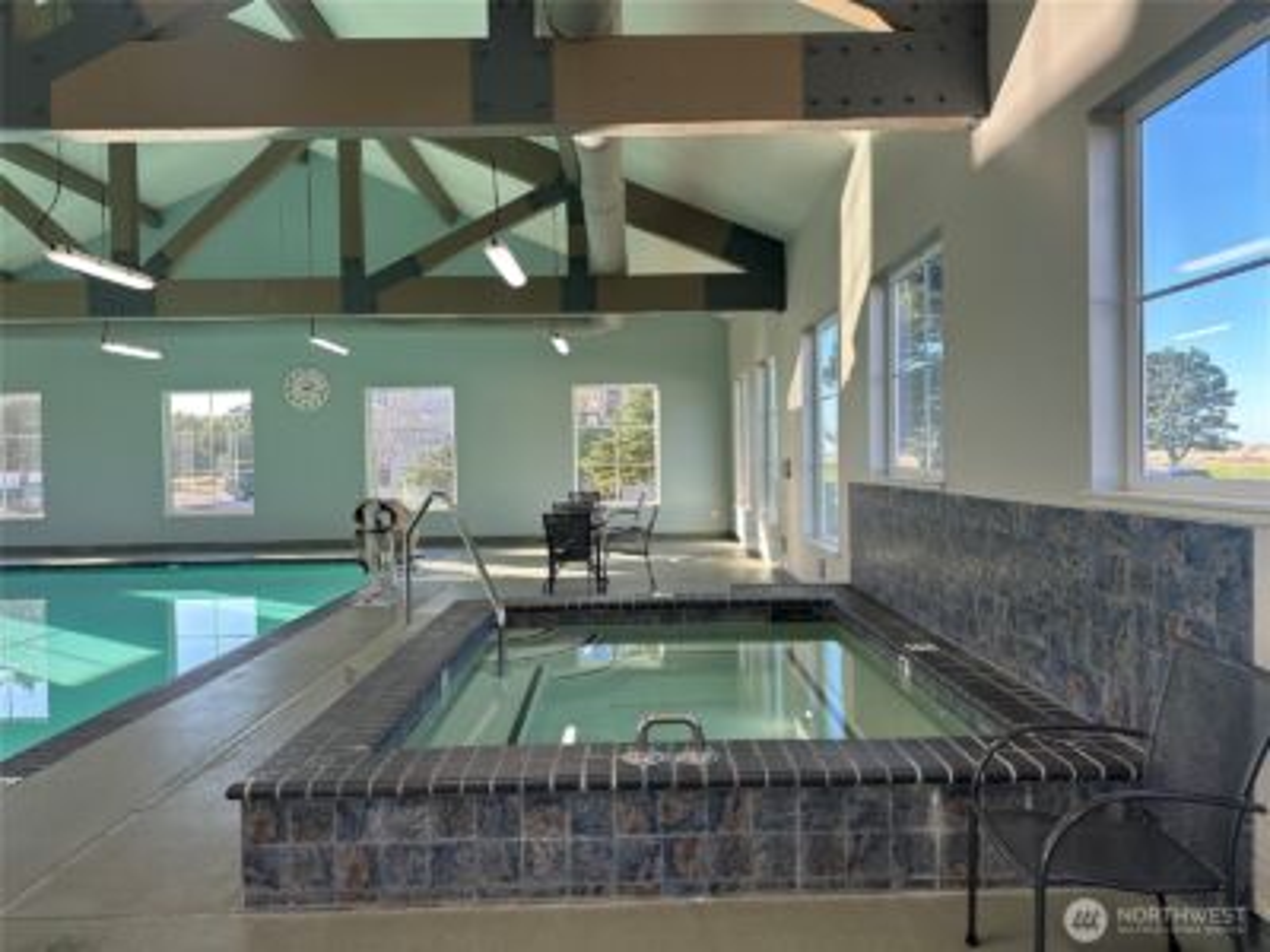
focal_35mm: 24
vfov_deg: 56.8
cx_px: 635
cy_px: 476
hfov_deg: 71.6
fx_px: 881
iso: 80
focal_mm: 6.86
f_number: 1.78
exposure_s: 1/293
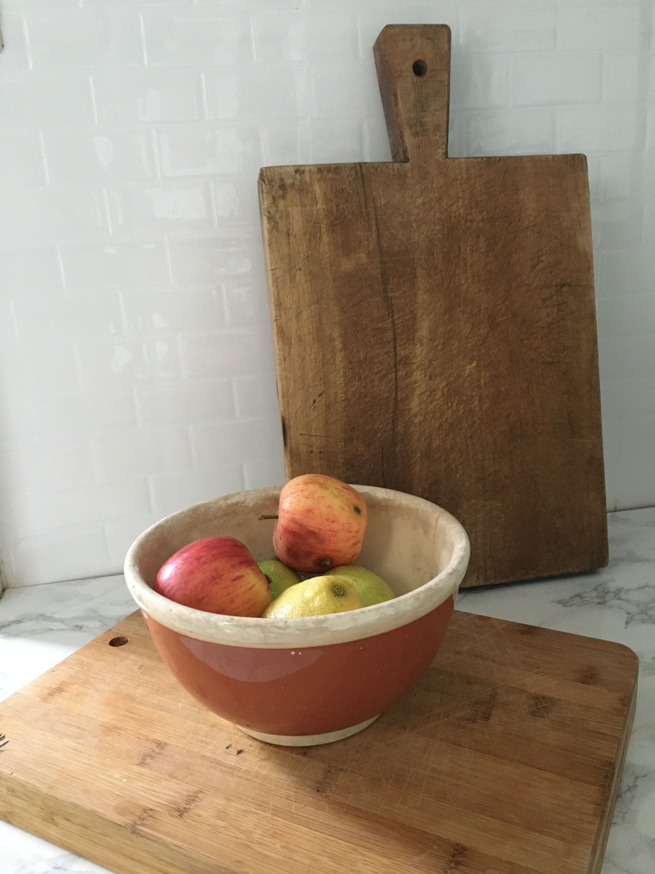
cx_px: 328
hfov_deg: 48.2
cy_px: 437
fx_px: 732
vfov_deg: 61.7
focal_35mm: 29
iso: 400
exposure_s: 1/17
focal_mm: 4.15
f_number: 2.2
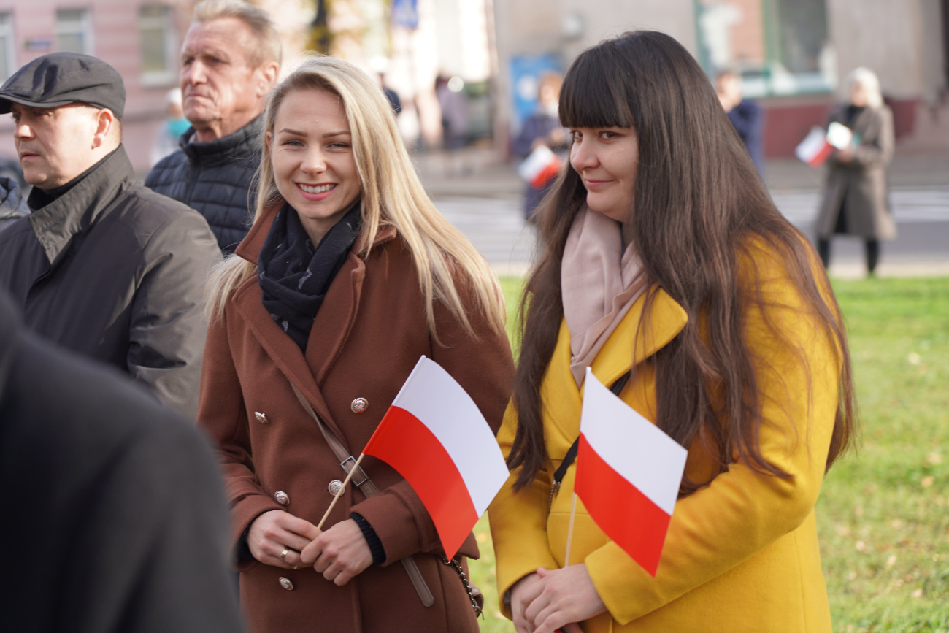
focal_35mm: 102
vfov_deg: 13.4
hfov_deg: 20.0
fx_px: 2689
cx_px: 474
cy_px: 316
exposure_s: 1/160
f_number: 4
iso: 125
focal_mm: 102
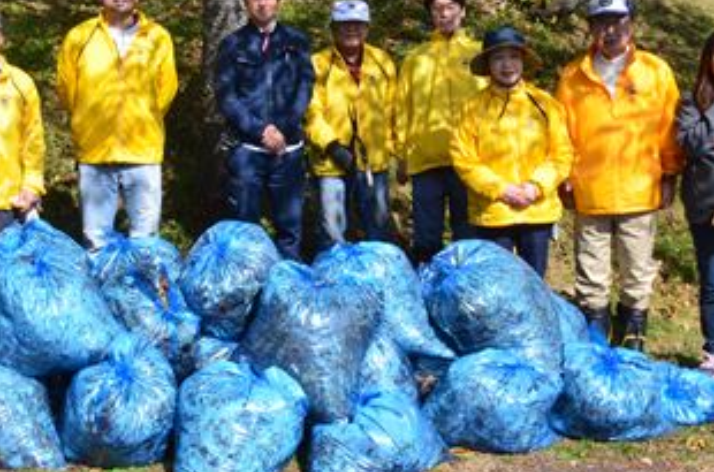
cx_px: 242
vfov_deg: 23.0
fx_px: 1147
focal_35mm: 58
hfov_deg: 34.3
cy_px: 112
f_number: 16
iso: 2500
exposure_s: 1/1000
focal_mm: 24
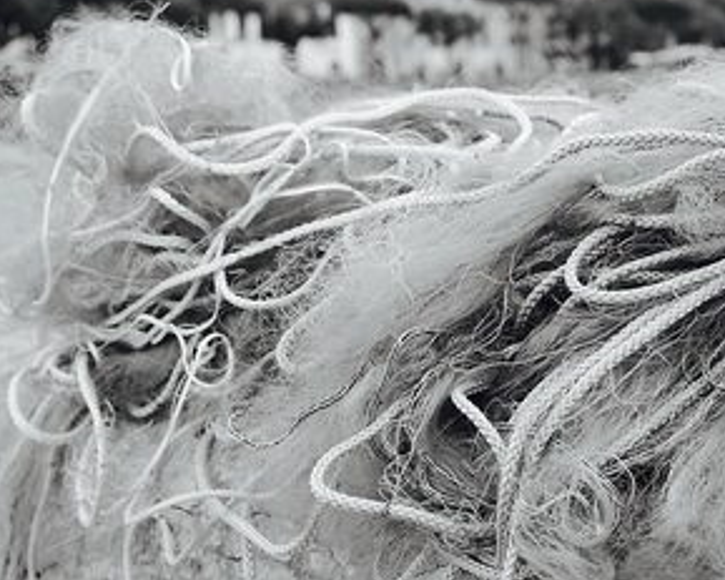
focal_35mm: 80
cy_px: 304
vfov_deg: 19.2
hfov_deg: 23.5
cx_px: 582
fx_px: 1716
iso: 100
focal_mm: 24.2
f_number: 4.5
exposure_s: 1/25
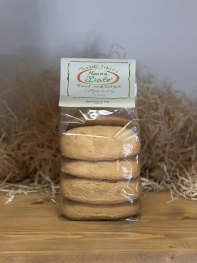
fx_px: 364
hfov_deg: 30.3
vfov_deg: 39.7
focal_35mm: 48
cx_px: 98
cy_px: 132
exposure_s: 1/100
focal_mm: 6.76
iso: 64
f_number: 1.78
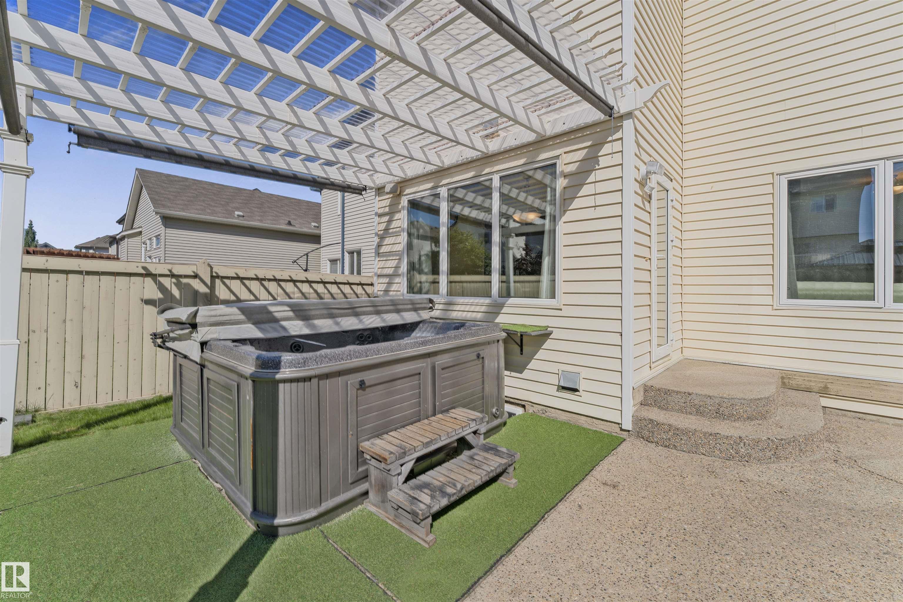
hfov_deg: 104.3
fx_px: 351
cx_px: 452
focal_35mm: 14
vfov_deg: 81.2
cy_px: 301
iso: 200
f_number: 8
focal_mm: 14
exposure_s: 1/1250
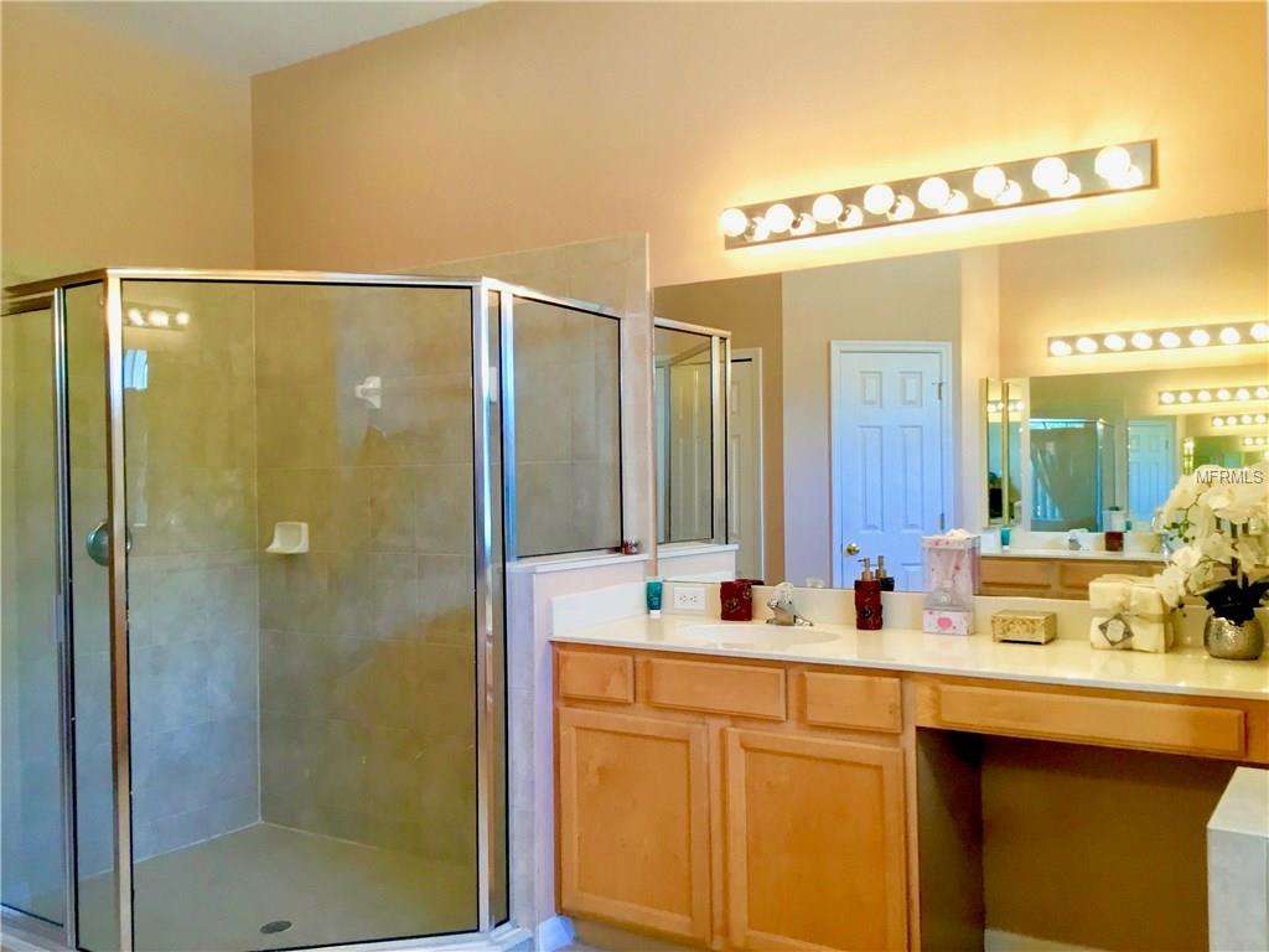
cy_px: 476
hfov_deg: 58.4
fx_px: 1136
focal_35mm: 31
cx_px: 634
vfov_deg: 45.4
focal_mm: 3.3
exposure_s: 1/30
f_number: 2.4
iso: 50
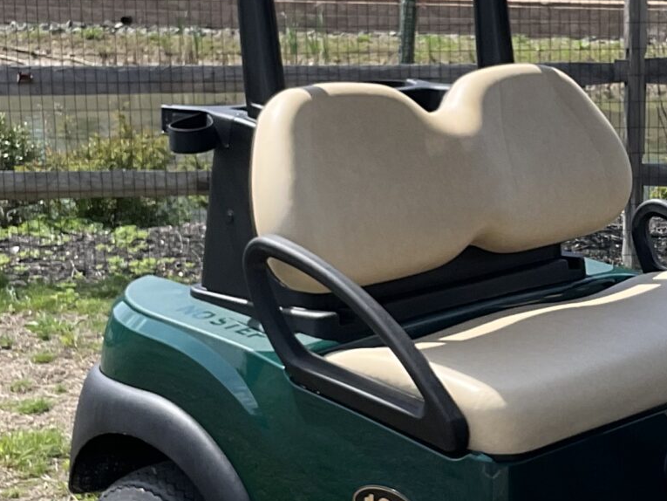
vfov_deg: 15.2
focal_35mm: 97
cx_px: 624
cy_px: 255
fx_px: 1869
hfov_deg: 19.8
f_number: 1.8
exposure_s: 1/1730
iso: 16
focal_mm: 3
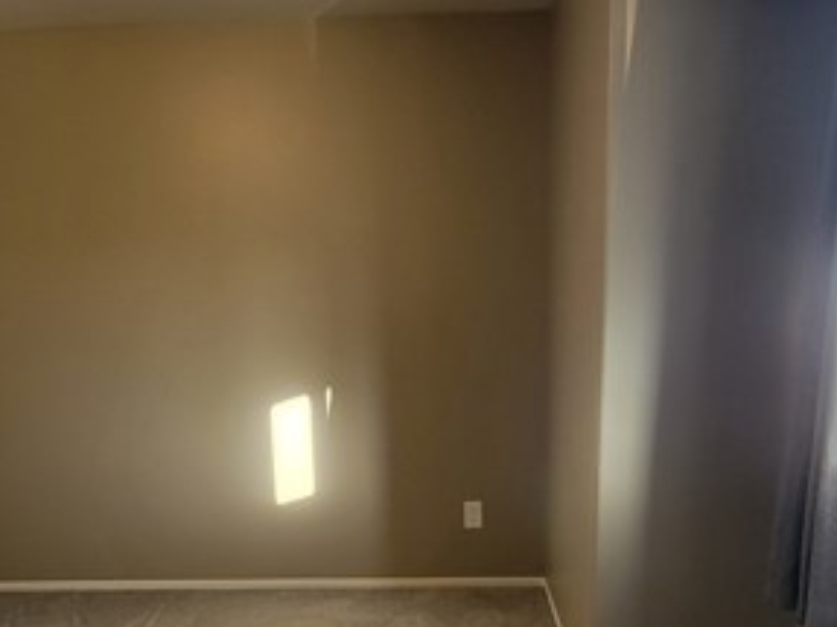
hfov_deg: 61.6
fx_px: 701
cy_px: 467
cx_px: 440
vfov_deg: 46.5
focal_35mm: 29
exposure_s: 1/60
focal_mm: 2.2
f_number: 2.2
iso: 160
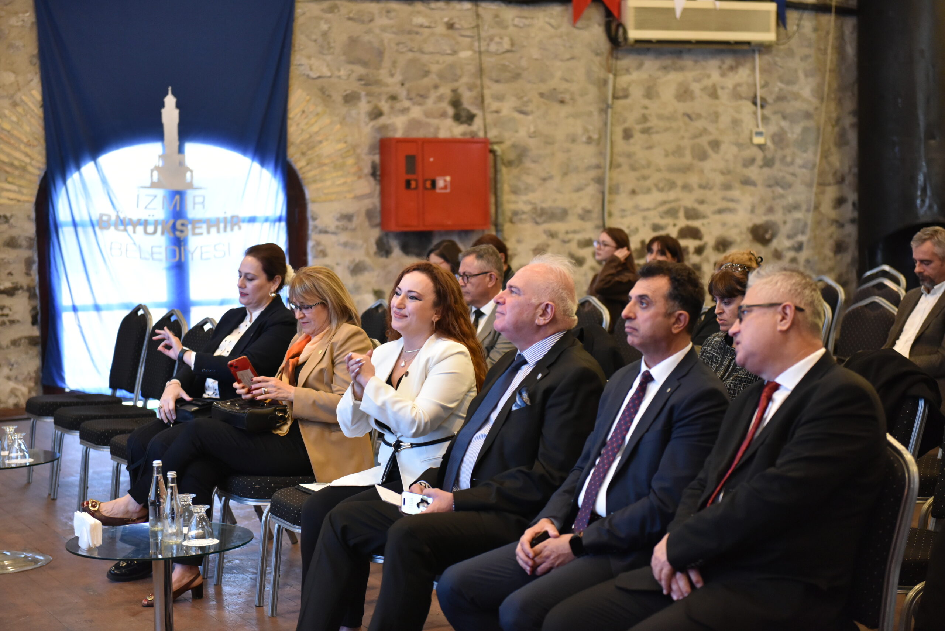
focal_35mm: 70
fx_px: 1838
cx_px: 472
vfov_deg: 19.5
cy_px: 316
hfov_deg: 28.8
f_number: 2.8
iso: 3200
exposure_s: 1/80
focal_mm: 70
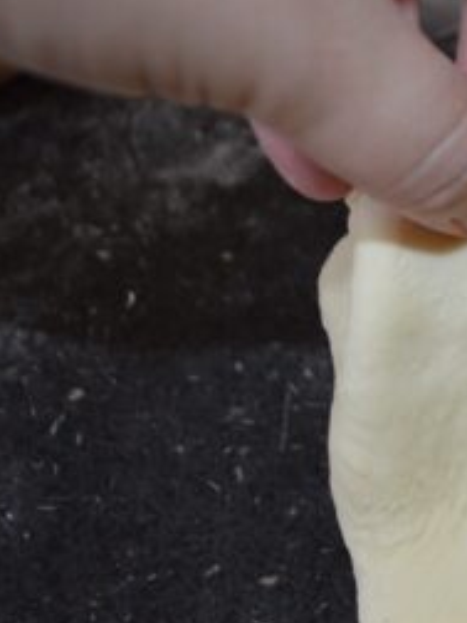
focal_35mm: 88
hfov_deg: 15.8
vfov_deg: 22.1
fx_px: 1583
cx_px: 645
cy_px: 436
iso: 400
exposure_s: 1/60
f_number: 4
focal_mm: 22
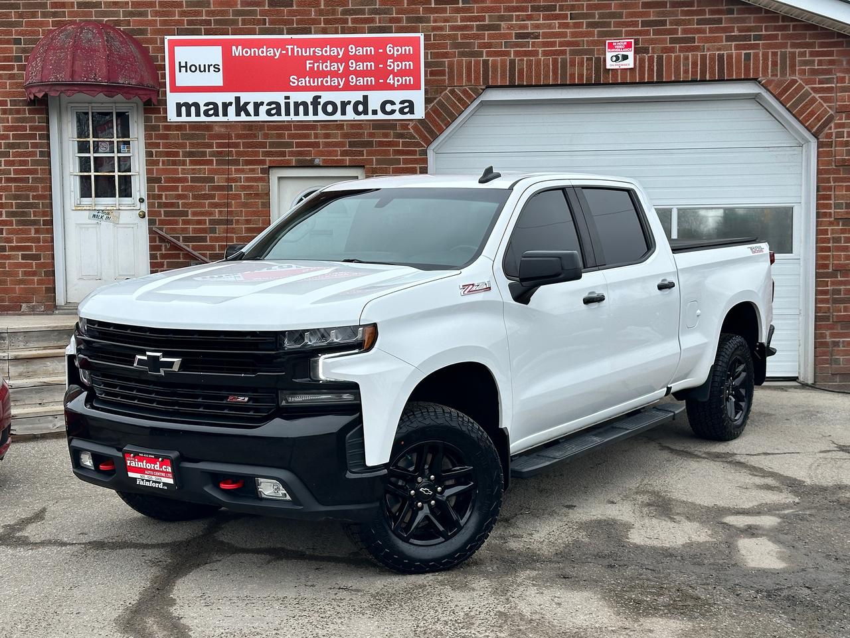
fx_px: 1179
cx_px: 425
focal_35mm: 48
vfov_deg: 30.3
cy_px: 319
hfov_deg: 39.7
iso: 64
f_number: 1.78
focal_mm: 6.86
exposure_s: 1/2070
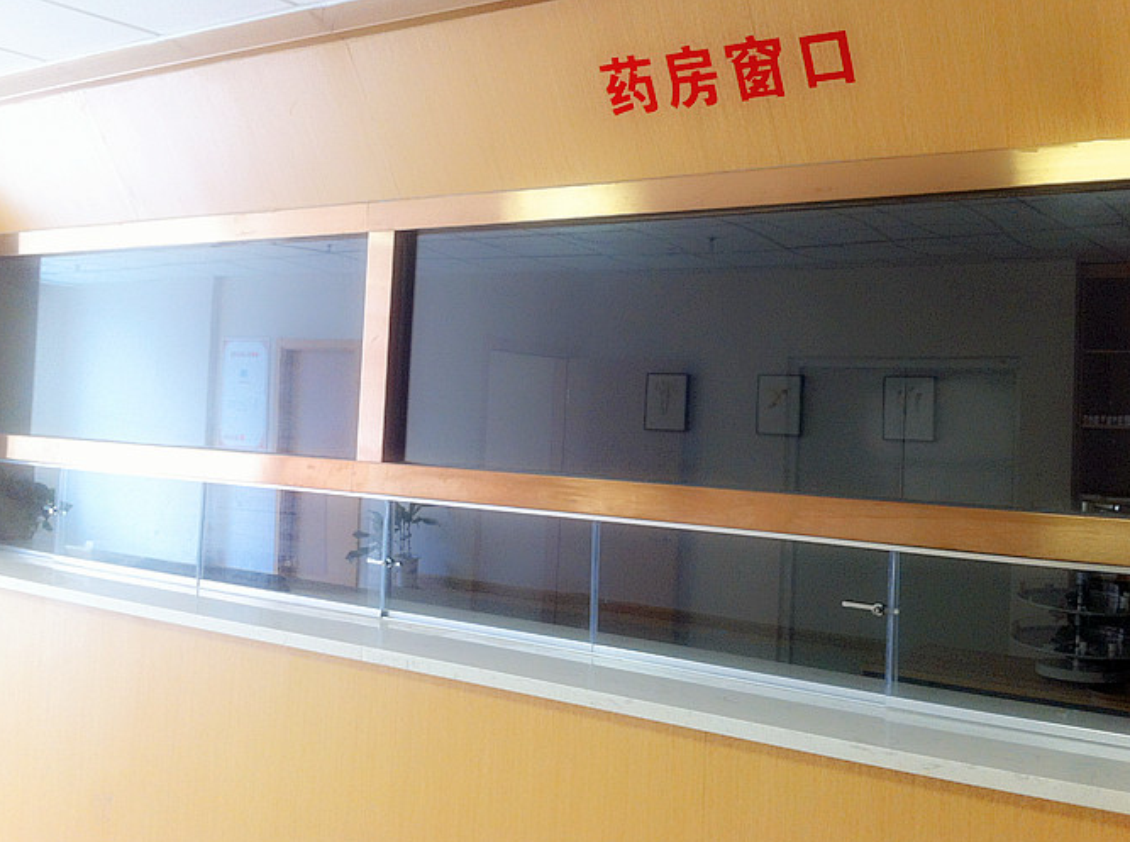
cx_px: 574
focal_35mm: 42
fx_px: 1368
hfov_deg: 44.9
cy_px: 353
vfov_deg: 34.1
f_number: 2.8
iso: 100
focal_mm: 3.85
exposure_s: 1/15
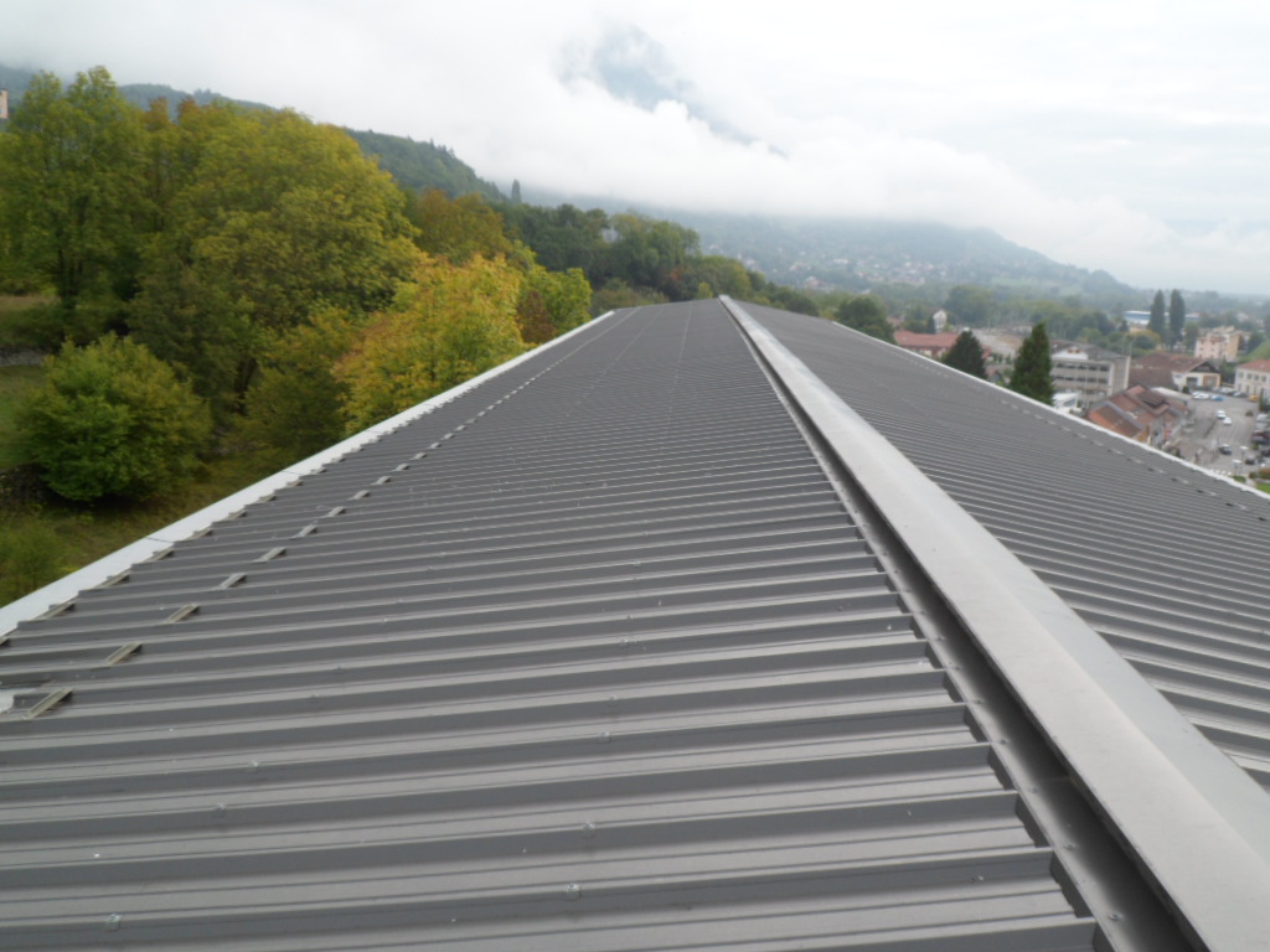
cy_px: 476
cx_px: 635
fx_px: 1247
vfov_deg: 41.8
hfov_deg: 54.0
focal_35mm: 34
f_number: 3.7
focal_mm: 5.7
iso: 80
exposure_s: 1/180
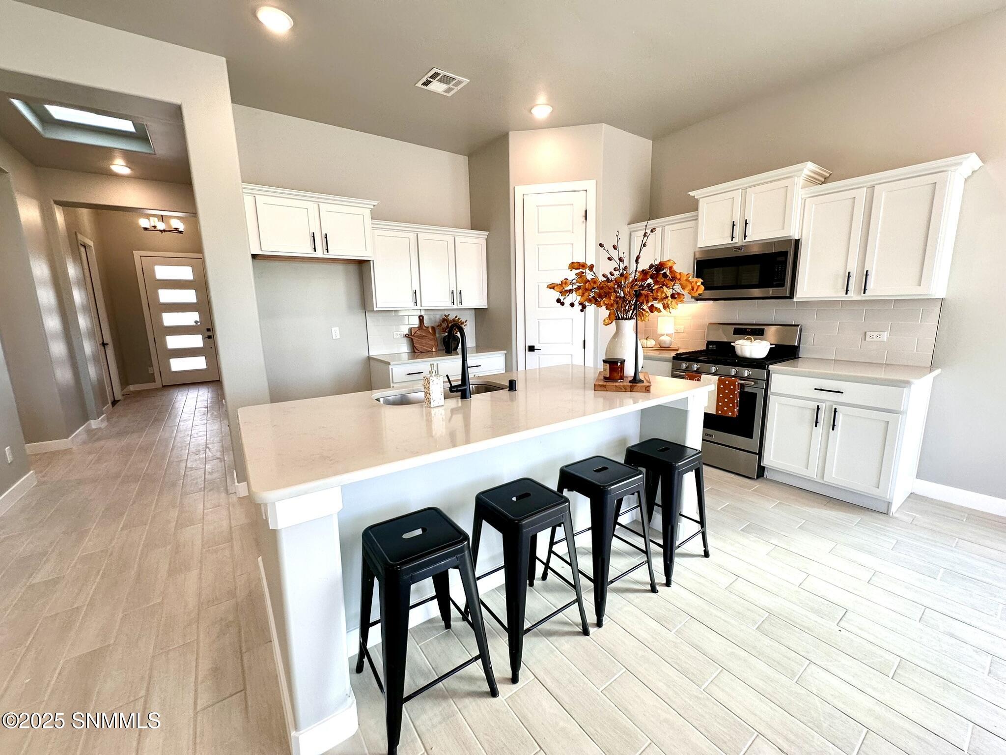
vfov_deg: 85.7
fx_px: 407
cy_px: 378
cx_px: 503
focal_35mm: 14
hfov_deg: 102.1
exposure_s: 1/120
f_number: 2.2
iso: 80
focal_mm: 2.22
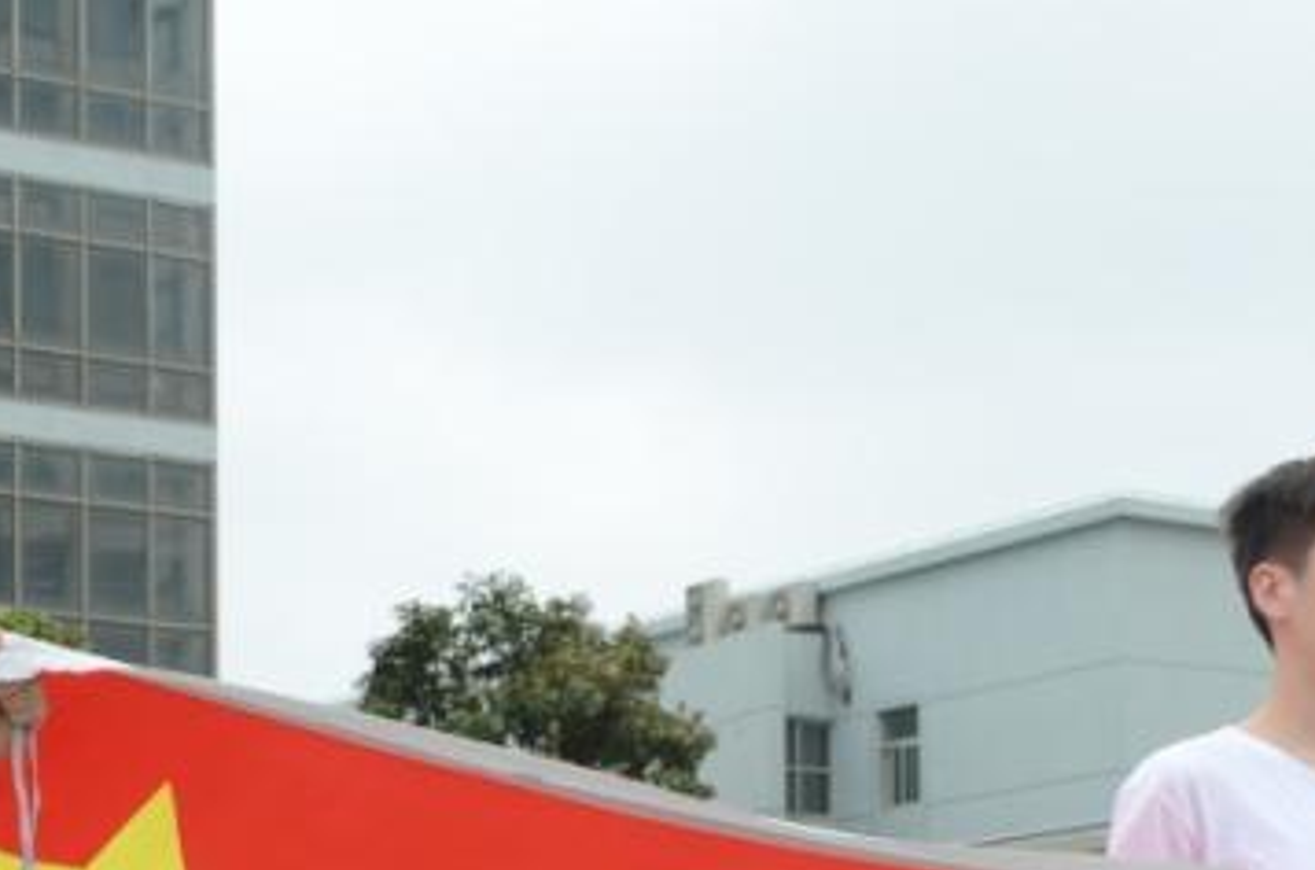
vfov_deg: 11.8
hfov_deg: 18.2
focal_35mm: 112
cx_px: 306
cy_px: 1183
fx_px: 4080
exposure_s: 1/100
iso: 320
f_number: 8
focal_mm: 26
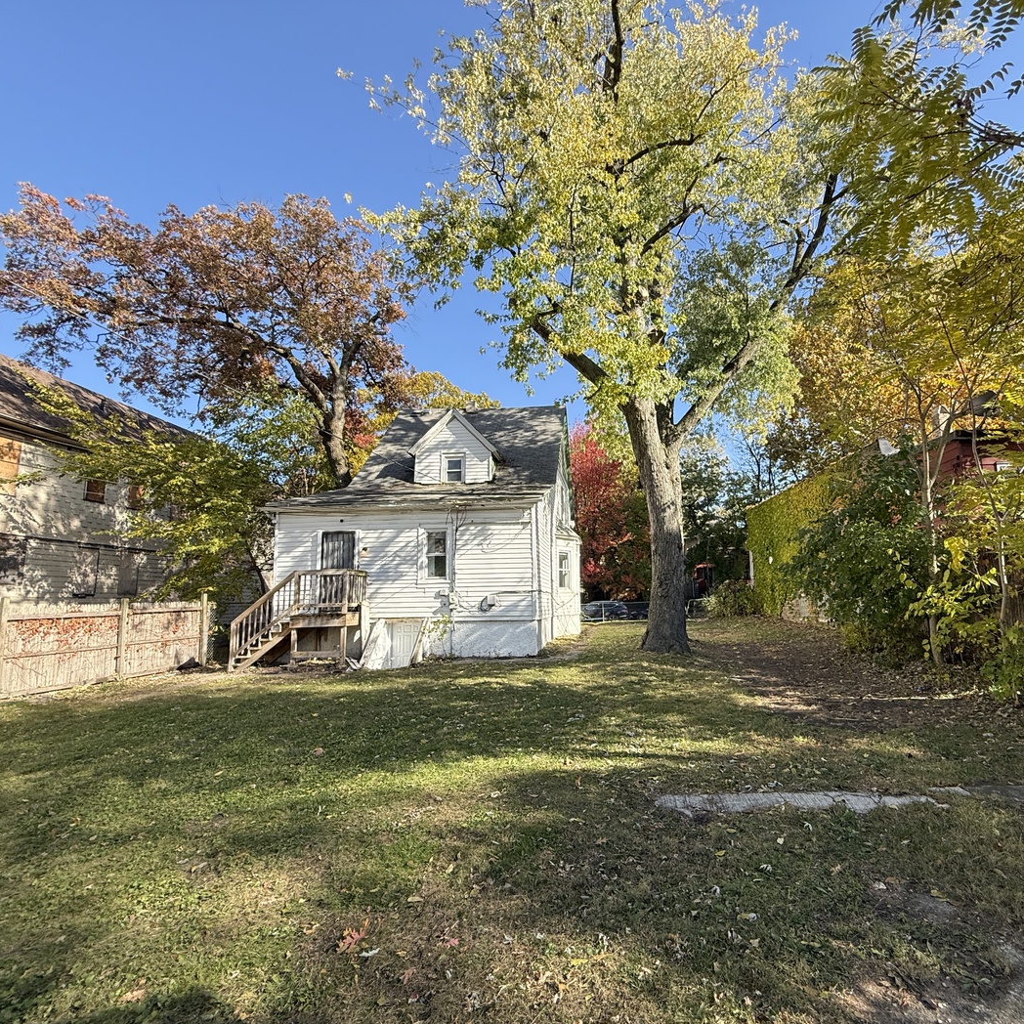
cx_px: 599
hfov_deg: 83.2
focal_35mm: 17
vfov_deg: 84.0
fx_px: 569
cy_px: 521
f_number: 2.2
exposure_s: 1/701
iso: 64
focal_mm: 2.22
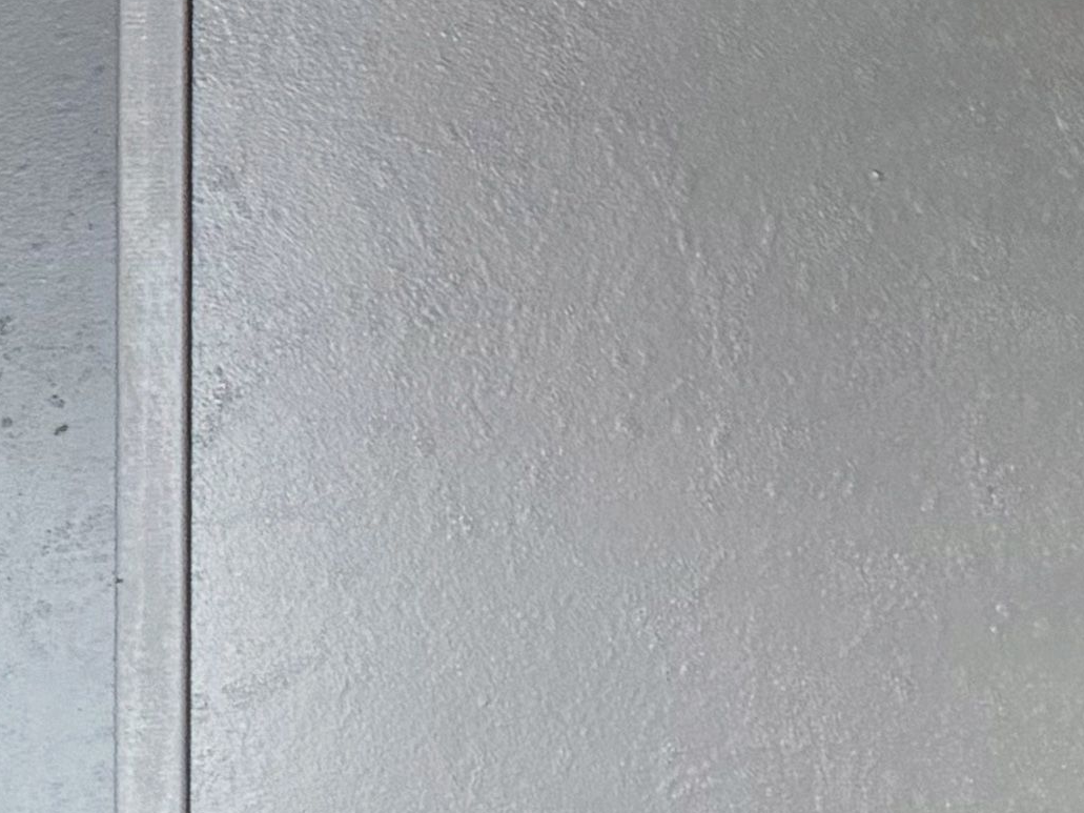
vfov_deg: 10.9
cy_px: 1077
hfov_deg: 11.3
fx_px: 4164
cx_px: -1815
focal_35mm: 133
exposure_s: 1/127
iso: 200
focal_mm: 6.76
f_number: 1.78
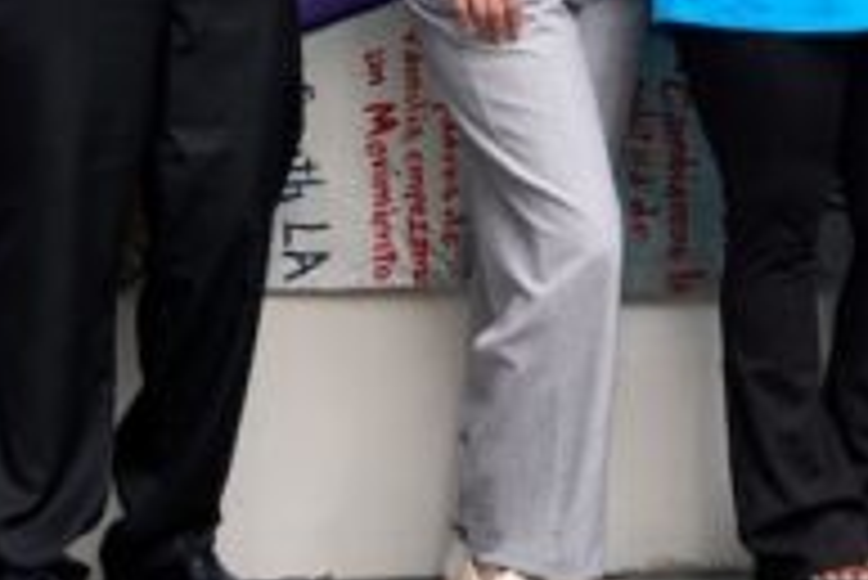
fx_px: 3450
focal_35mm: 143
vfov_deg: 9.4
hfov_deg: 14.3
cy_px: -261
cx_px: 531
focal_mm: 36
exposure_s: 1/125
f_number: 5.6
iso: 800
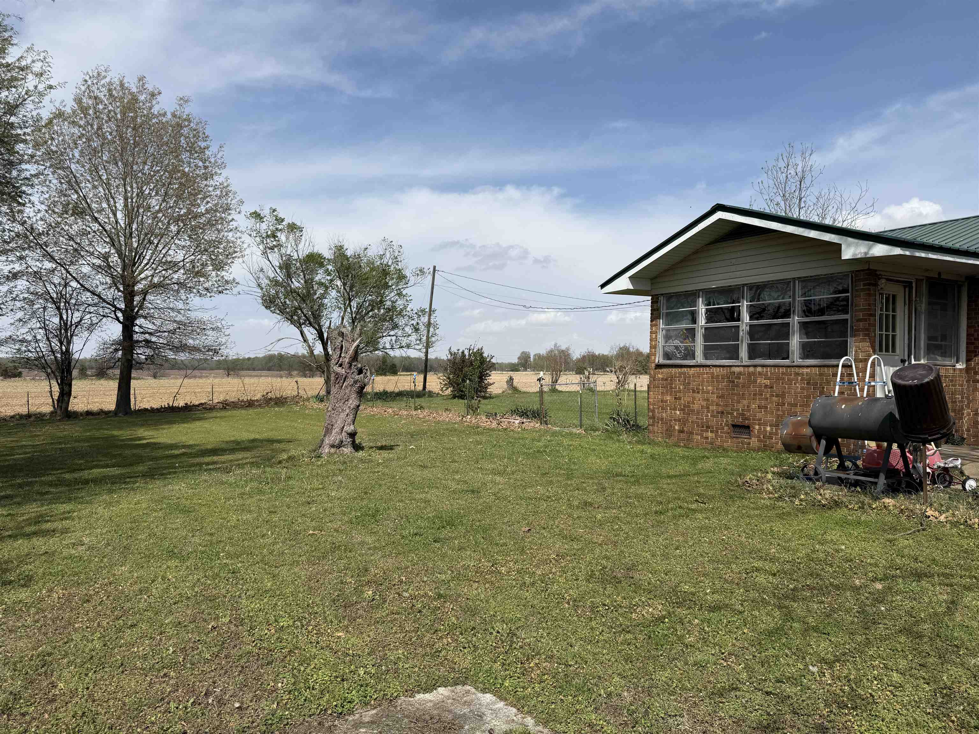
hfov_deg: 71.6
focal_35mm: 24
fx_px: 679
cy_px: 367
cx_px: 490
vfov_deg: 56.8
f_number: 1.78
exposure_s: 1/8130
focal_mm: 6.76
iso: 80
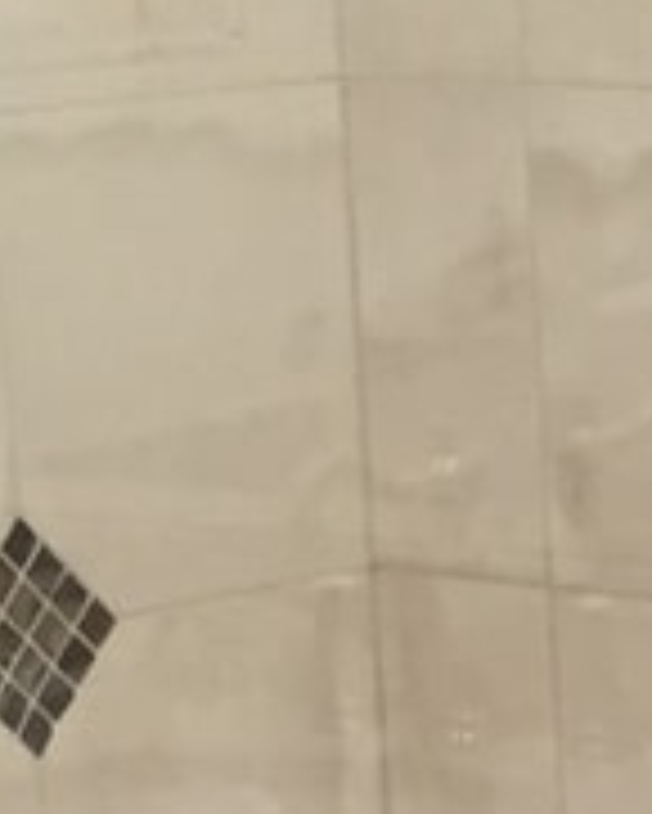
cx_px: 830
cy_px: 1615
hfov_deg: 7.4
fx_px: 5013
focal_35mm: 208
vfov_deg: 8.8
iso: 100
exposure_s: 1/30
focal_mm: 4.15
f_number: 2.2
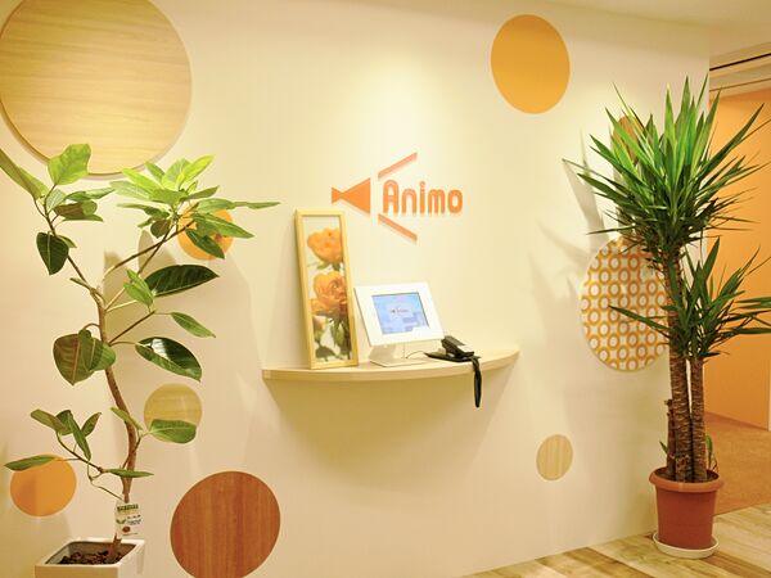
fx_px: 869
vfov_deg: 36.8
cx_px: 386
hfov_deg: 47.9
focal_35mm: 39
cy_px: 289
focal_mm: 8.3
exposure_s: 1/50
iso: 80
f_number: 2.8
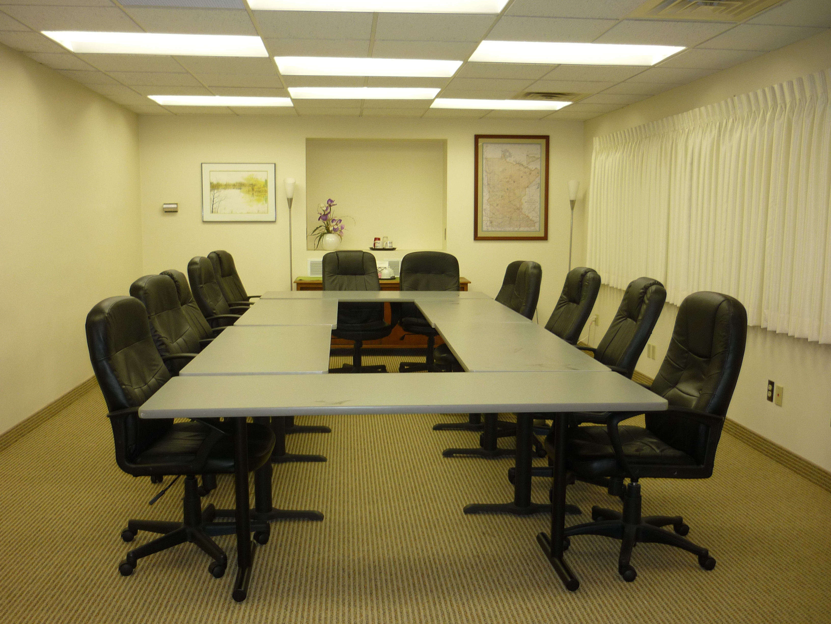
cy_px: 312
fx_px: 792
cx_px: 416
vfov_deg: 42.9
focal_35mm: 33
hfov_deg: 55.4
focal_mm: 5.5
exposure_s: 1/30
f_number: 2.8
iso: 125
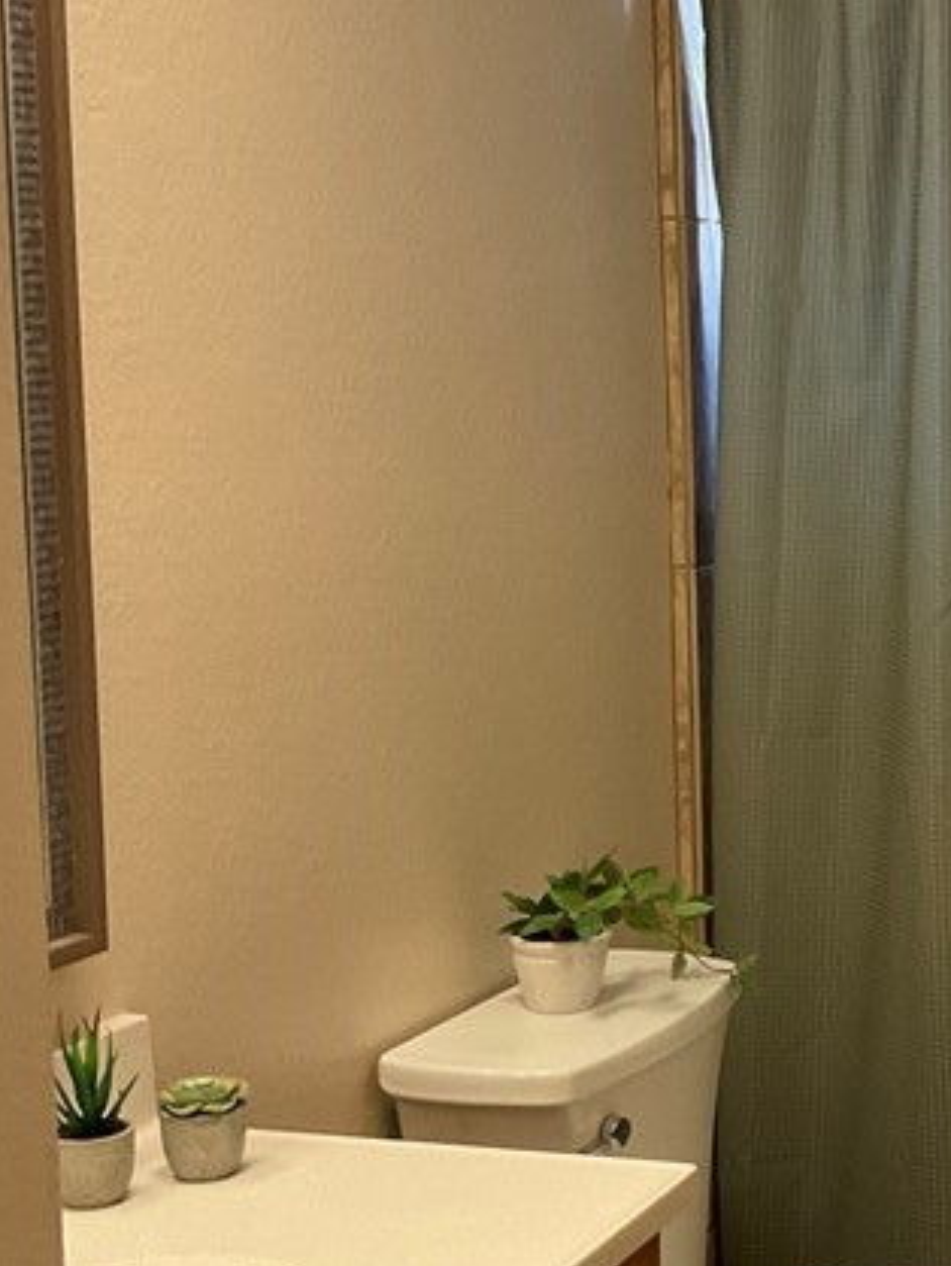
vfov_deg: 27.4
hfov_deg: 19.7
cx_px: 1081
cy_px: 675
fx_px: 2598
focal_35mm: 71
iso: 160
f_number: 1.8
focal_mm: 3
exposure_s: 1/60
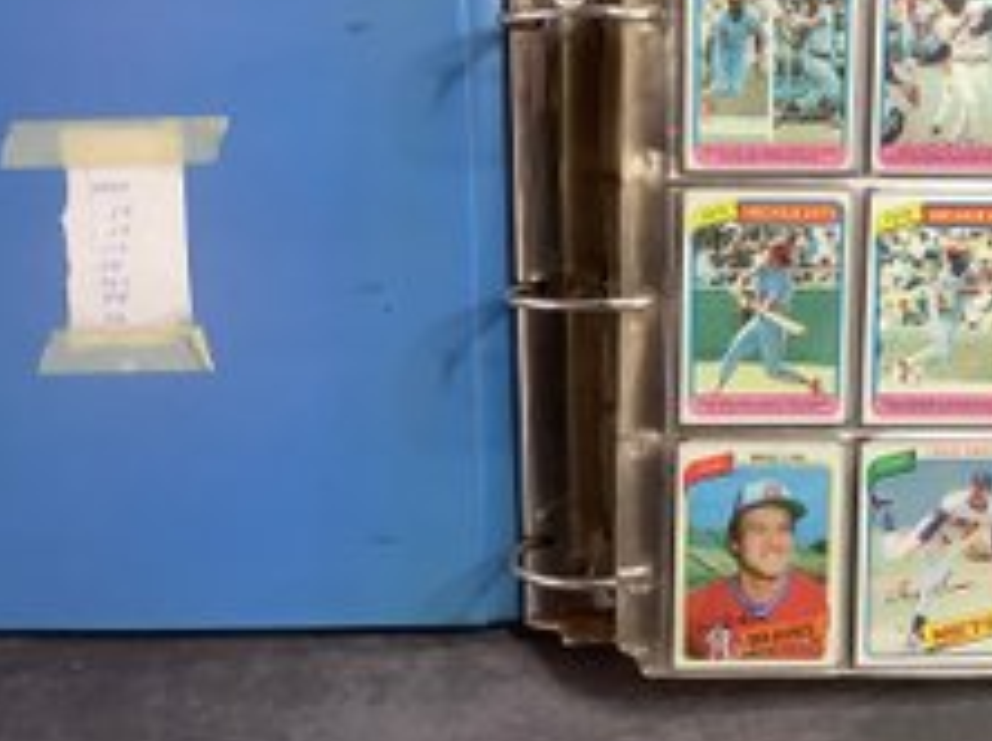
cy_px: 315
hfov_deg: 39.3
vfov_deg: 30.2
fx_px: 1374
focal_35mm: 48
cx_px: 646
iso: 125
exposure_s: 1/60
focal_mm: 3.3
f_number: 2.4
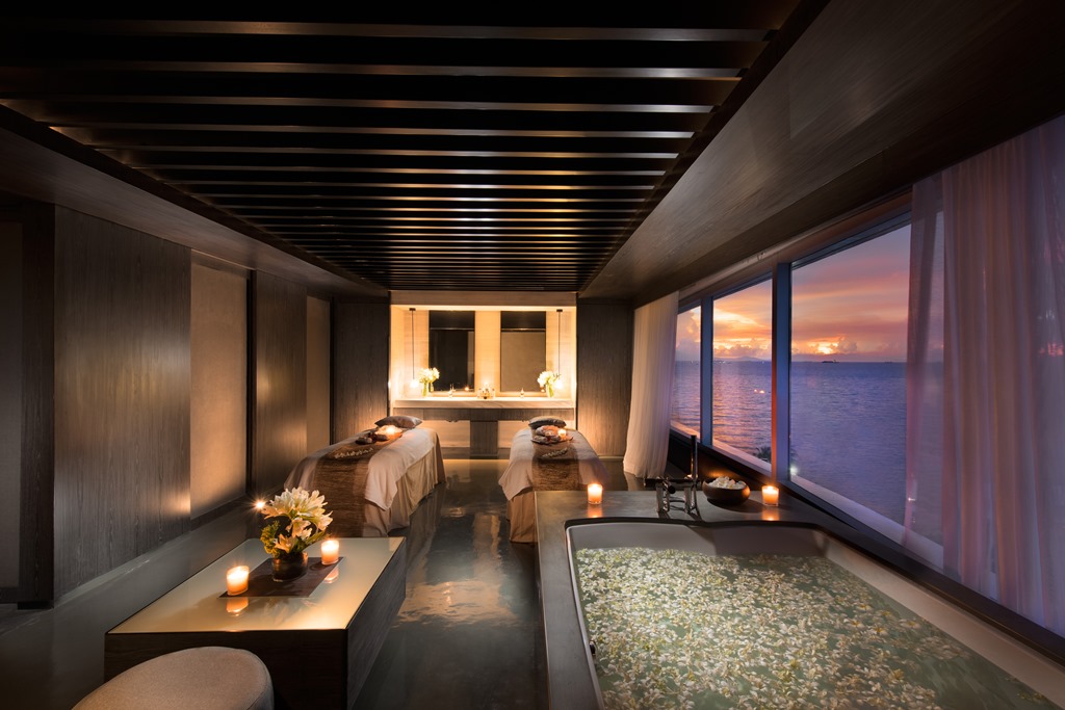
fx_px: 444
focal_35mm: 15
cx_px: 532
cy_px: 355
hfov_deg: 100.4
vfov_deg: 77.3
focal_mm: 15
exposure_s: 1/3
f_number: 11
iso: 200
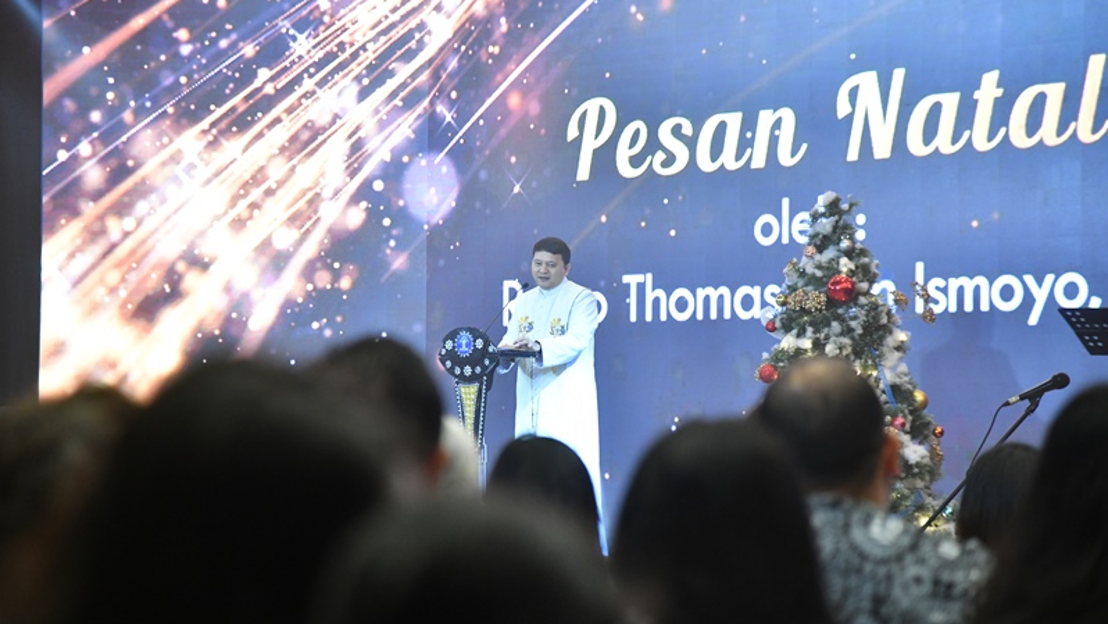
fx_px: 3702
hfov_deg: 17.0
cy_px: 315
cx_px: 554
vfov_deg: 9.6
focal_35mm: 126
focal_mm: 120
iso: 3200
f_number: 4
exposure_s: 1/100
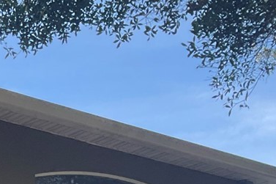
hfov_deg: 15.1
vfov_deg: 9.7
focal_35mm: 128
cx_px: -111
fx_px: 981
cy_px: 405
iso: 16
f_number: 1.8
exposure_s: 1/412
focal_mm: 3
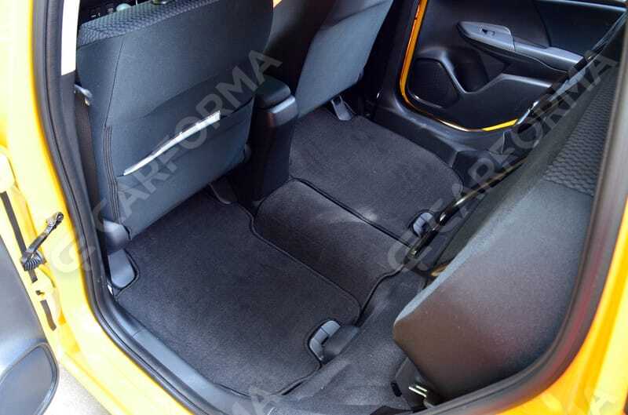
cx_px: 314
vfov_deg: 47.7
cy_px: 208
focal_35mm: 27
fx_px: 470
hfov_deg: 67.5
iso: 800
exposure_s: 1/15
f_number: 7.1
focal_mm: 18
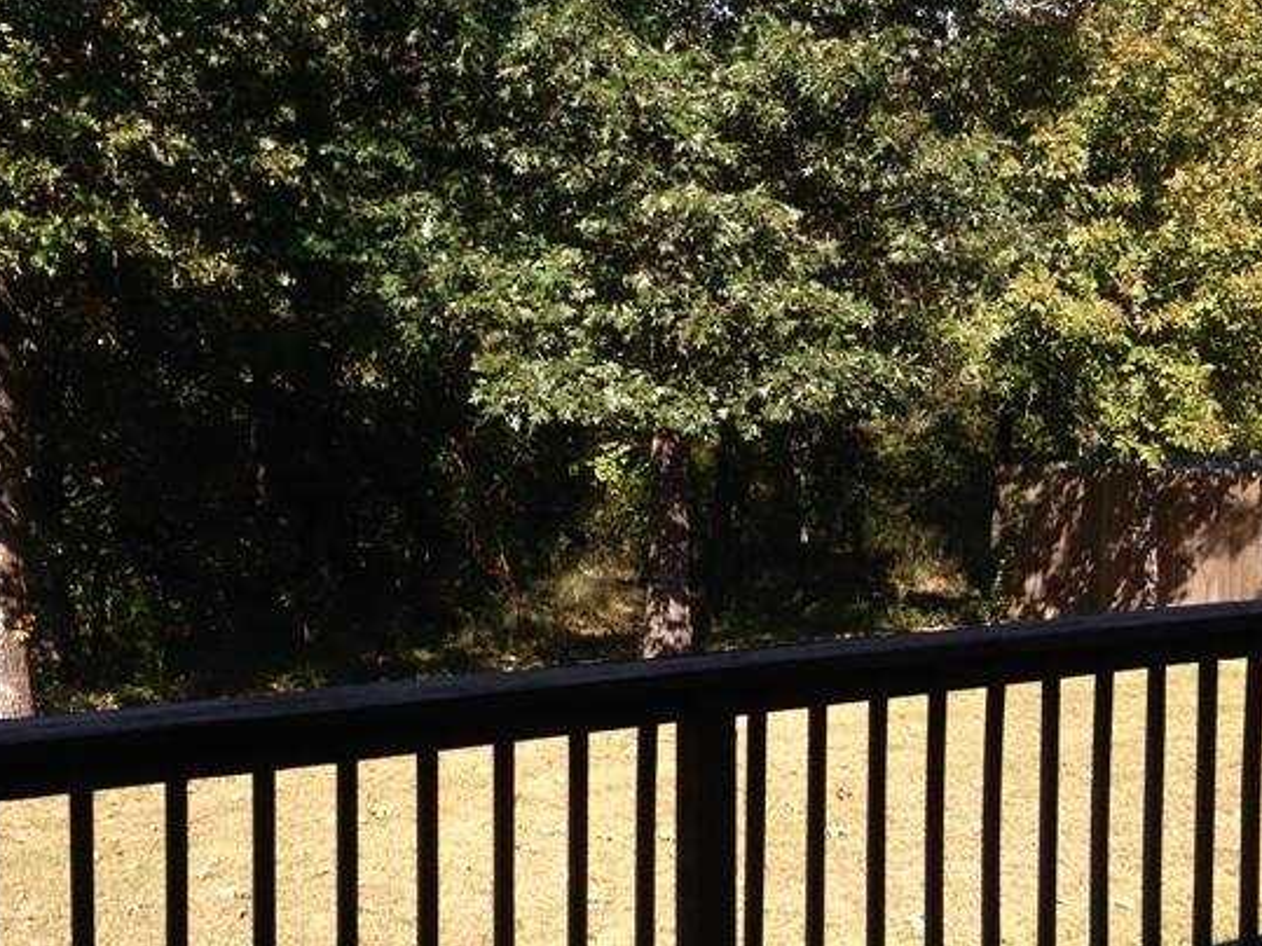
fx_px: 1786
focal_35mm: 49
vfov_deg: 29.7
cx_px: 609
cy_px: 454
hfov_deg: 38.9
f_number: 2.4
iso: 50
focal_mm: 4.12
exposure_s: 1/532
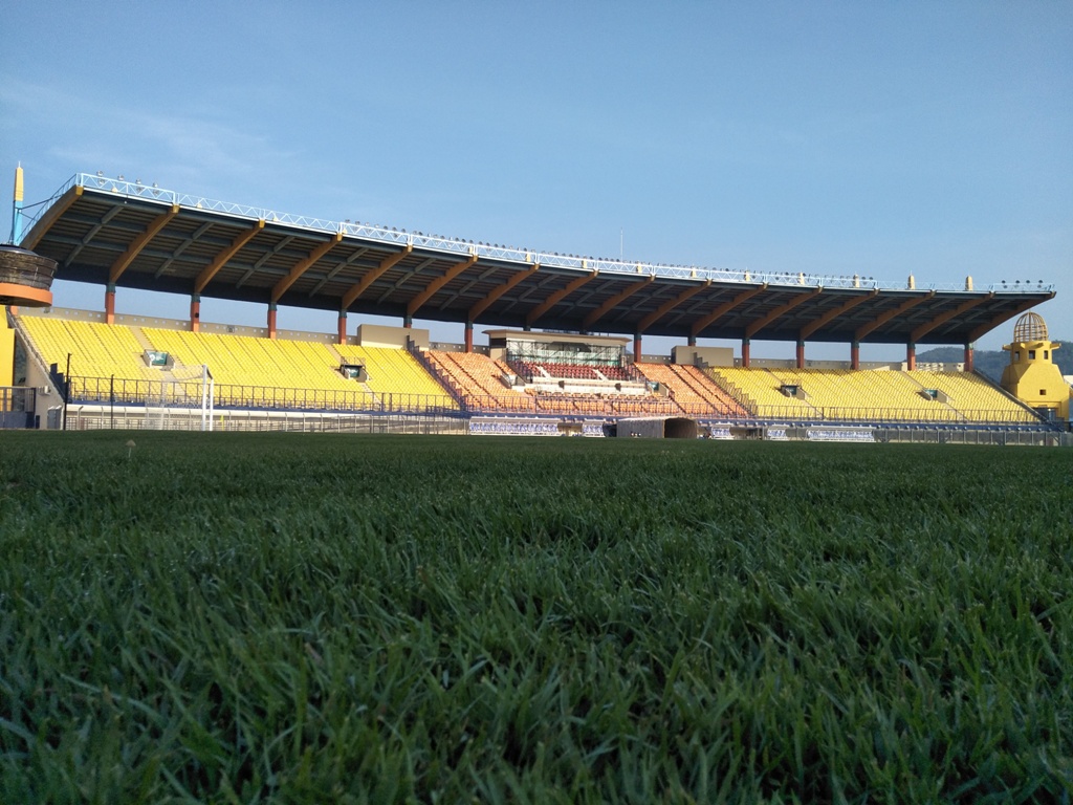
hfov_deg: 81.7
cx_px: 536
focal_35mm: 20
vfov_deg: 66.0
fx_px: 620
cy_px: 402
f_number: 2.2
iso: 34
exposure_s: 1/746
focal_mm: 3.46
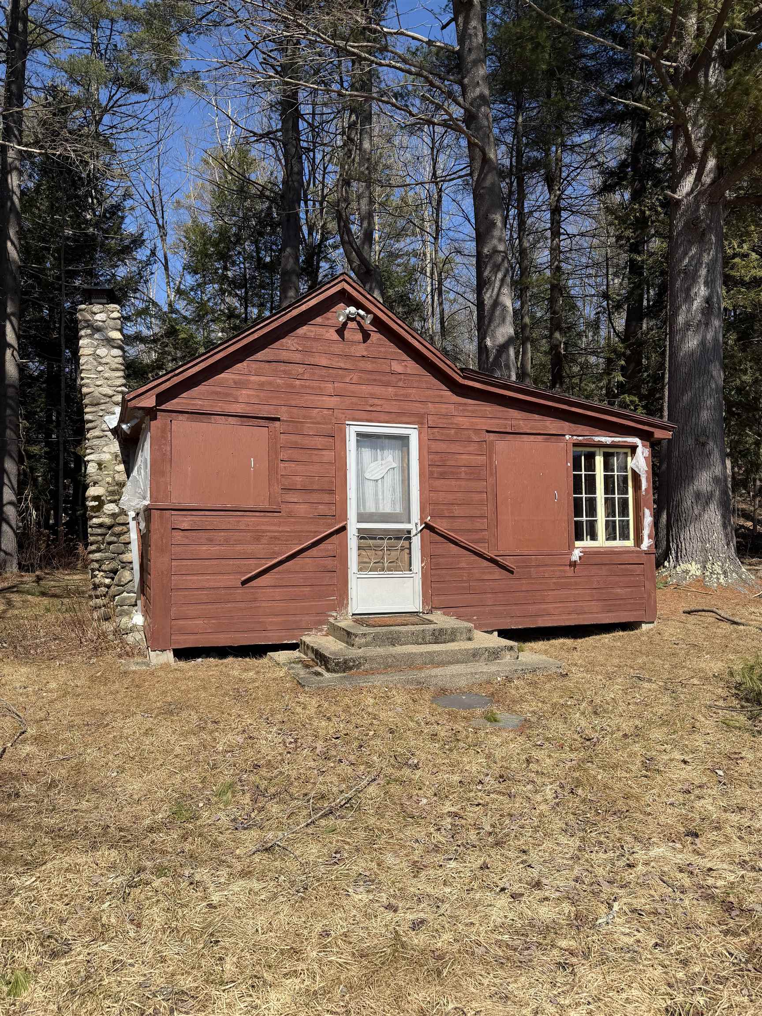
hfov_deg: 56.8
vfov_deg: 71.6
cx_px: 381
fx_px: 704
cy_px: 508
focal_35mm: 24
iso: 80
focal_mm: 6.76
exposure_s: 1/4167
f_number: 1.78
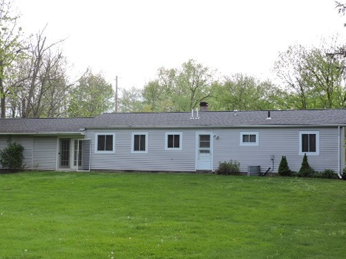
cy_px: 138
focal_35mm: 55
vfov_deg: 26.6
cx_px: 149
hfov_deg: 34.9
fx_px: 550
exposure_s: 1/125
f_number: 3.4
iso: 100
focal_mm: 7.7
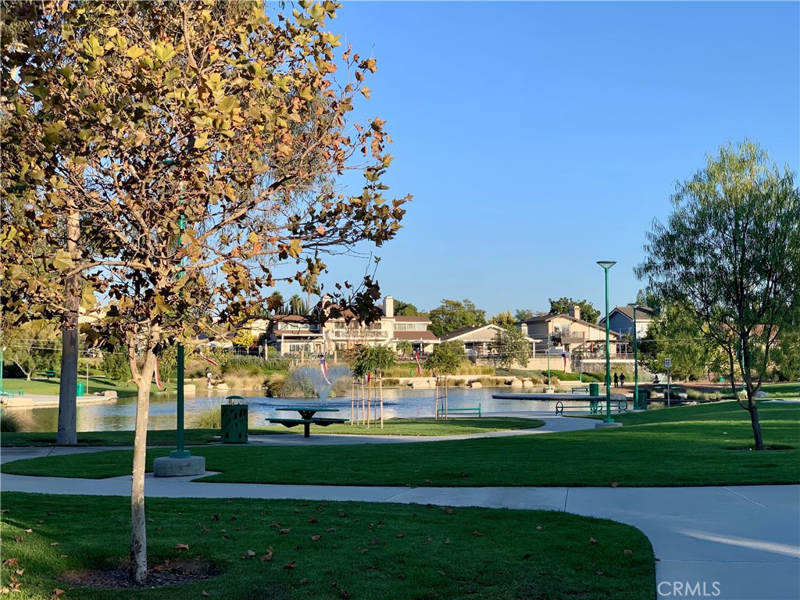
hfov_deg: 36.8
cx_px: 400
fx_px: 1202
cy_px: 300
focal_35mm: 52
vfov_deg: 28.0
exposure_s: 1/685
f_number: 2.4
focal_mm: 6
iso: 16
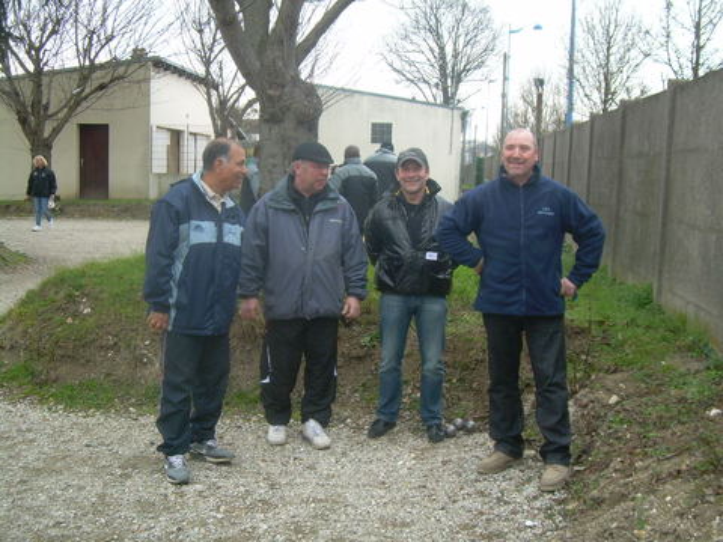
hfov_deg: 40.4
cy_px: 271
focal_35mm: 47
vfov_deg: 30.9
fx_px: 982
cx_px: 362
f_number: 3
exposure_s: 1/71.3
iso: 50
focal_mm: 7.7
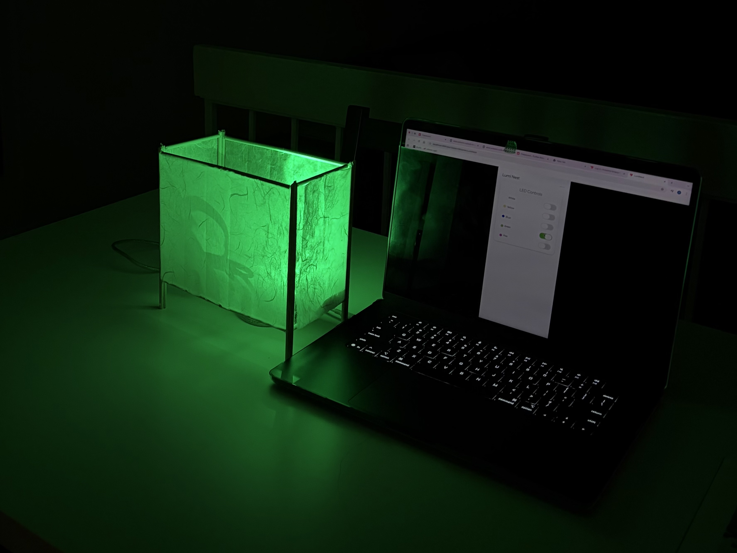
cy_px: 276
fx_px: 554
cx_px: 368
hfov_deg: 67.3
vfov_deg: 53.1
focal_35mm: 26
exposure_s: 1/30
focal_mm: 5.96
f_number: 1.6
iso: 500
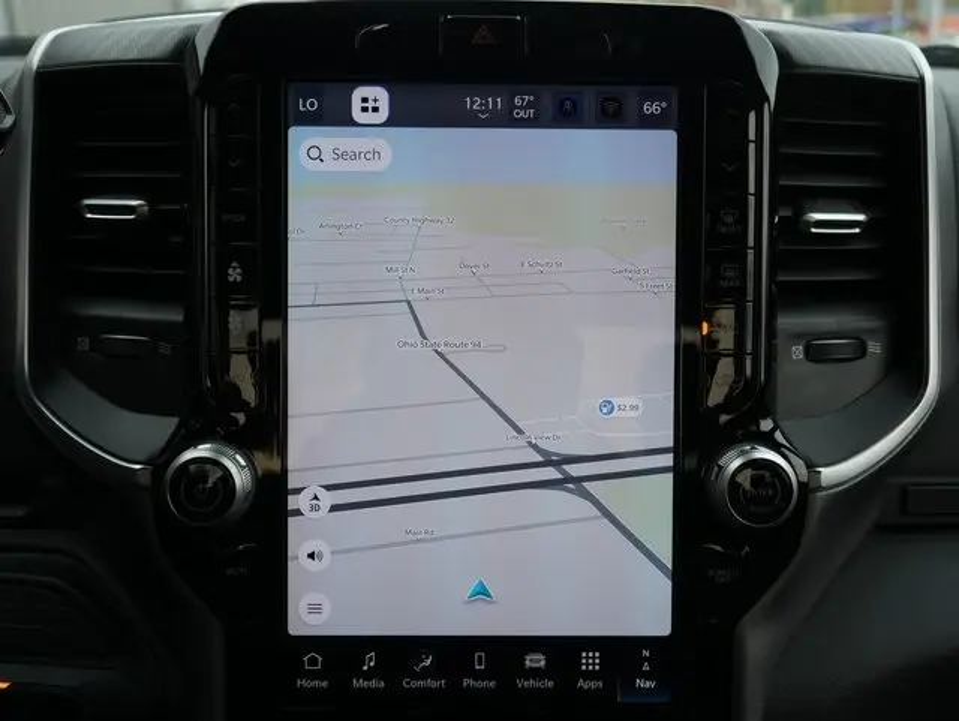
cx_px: 480
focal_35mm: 40
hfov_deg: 46.8
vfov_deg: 36.0
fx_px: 1109
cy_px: 360
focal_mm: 20
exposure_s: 1/200
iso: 200
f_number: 5
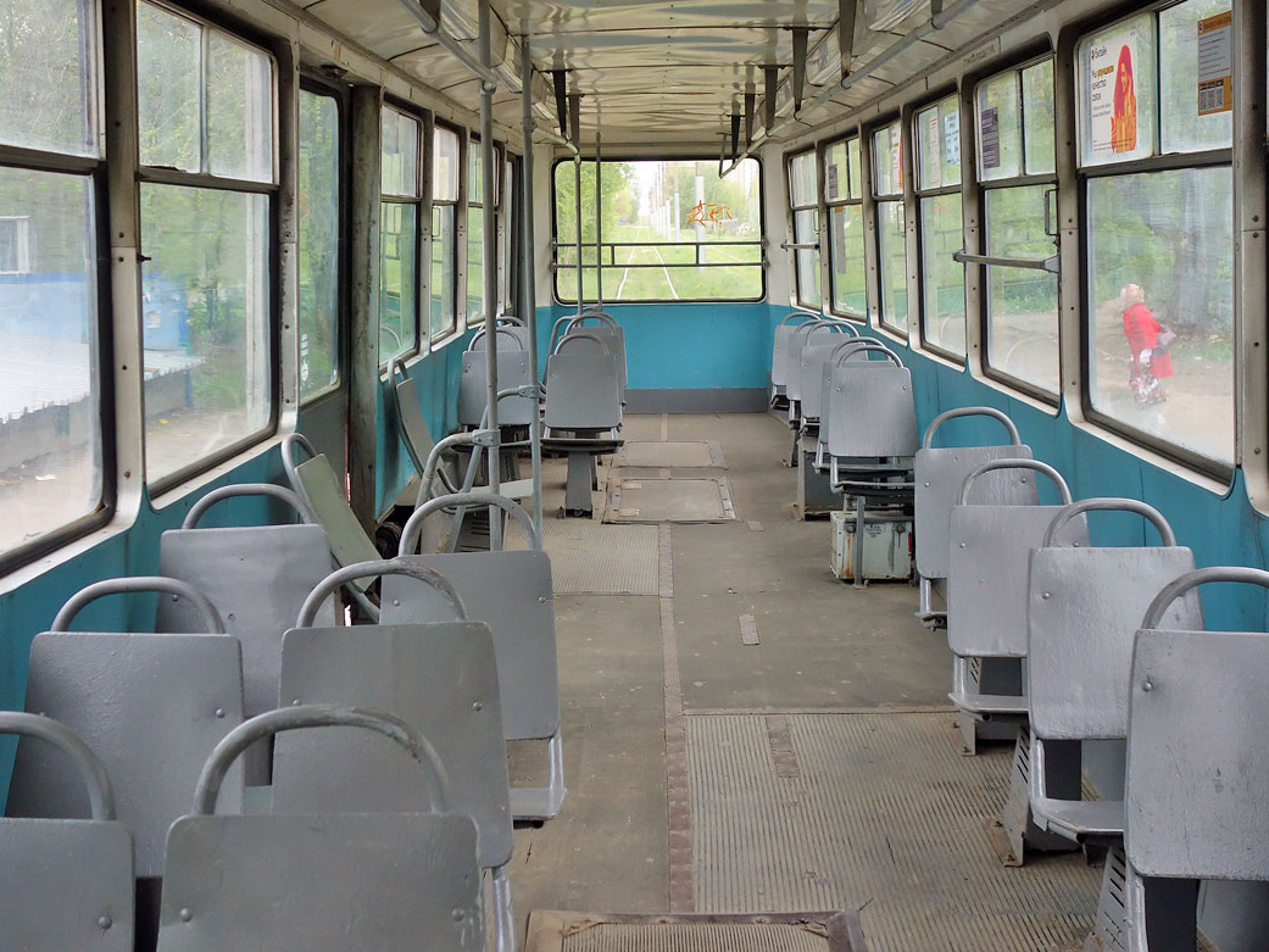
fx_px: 1503
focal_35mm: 41
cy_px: 481
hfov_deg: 45.8
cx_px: 669
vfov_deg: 35.1
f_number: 2.8
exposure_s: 1/500
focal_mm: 13.9
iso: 500
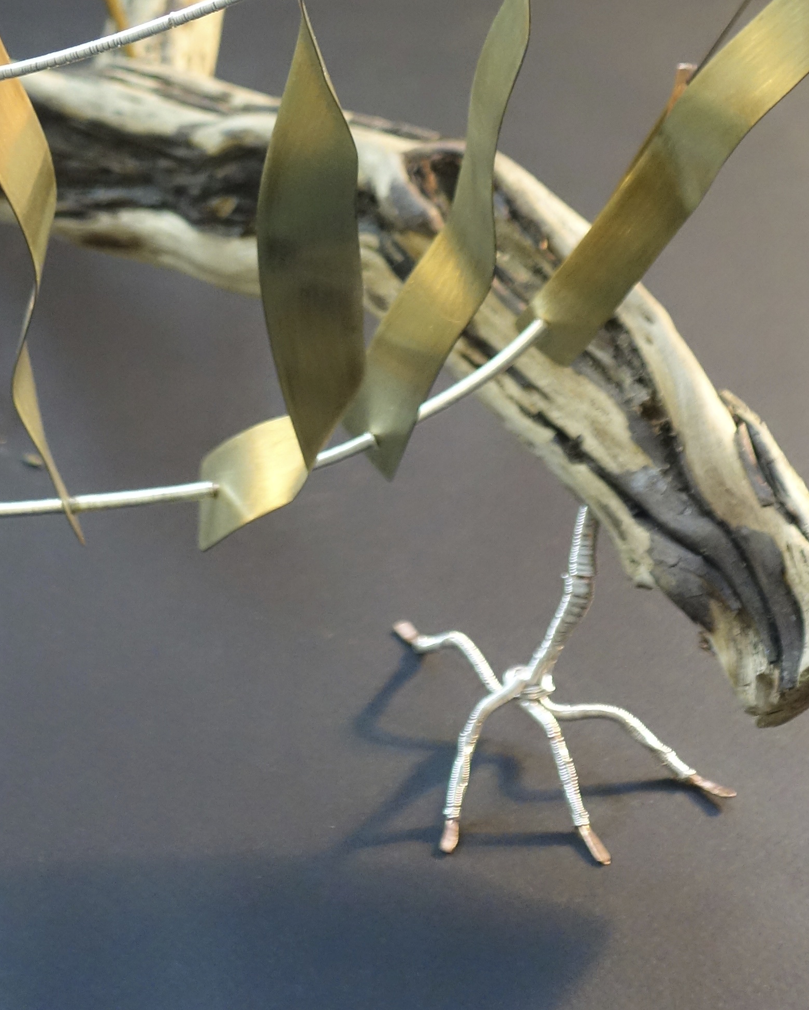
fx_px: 3621
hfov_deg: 12.7
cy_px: -144
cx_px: 224
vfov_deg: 15.4
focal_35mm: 121
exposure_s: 1/30
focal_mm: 17.18
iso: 800
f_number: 3.2
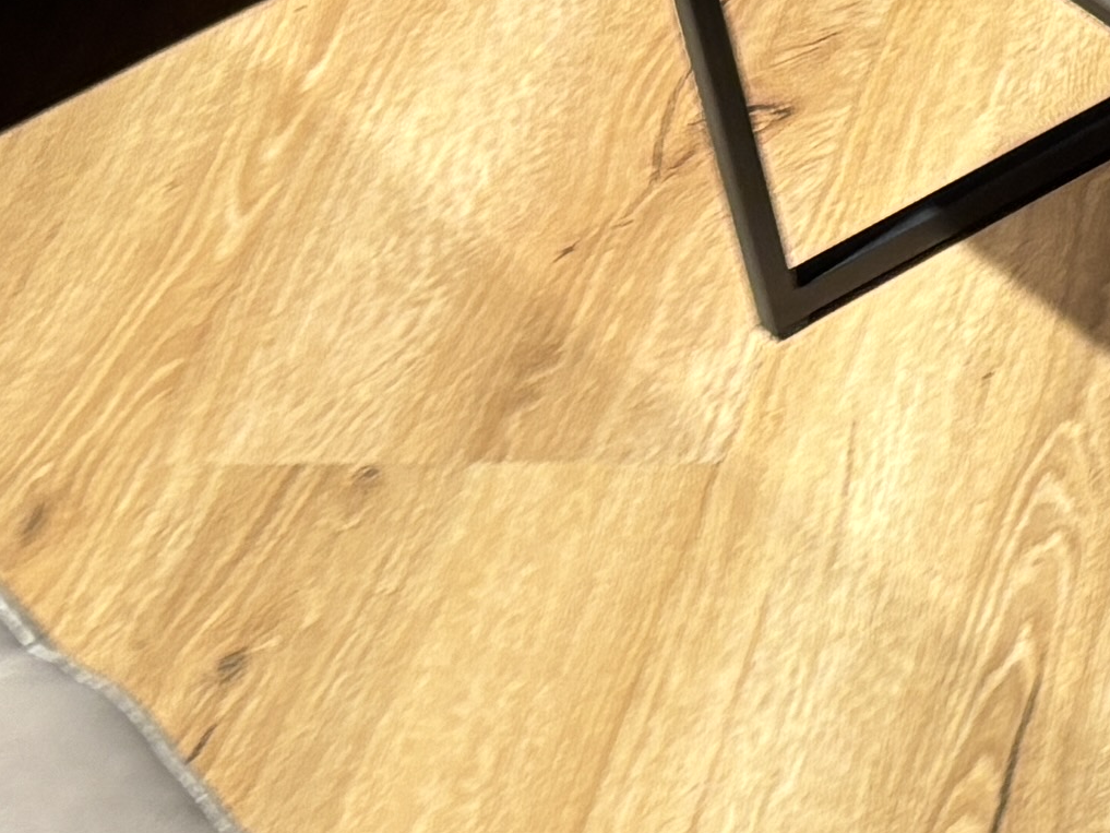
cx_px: 2259
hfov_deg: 12.0
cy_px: 147
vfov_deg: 10.1
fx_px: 4682
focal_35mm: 146
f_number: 1.6
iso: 100
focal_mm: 5.96
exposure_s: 1/50
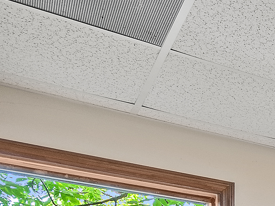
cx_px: 598
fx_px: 588
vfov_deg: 16.6
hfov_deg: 16.7
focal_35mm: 74
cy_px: 373
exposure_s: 1/10
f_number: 5.6
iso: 400
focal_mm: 8
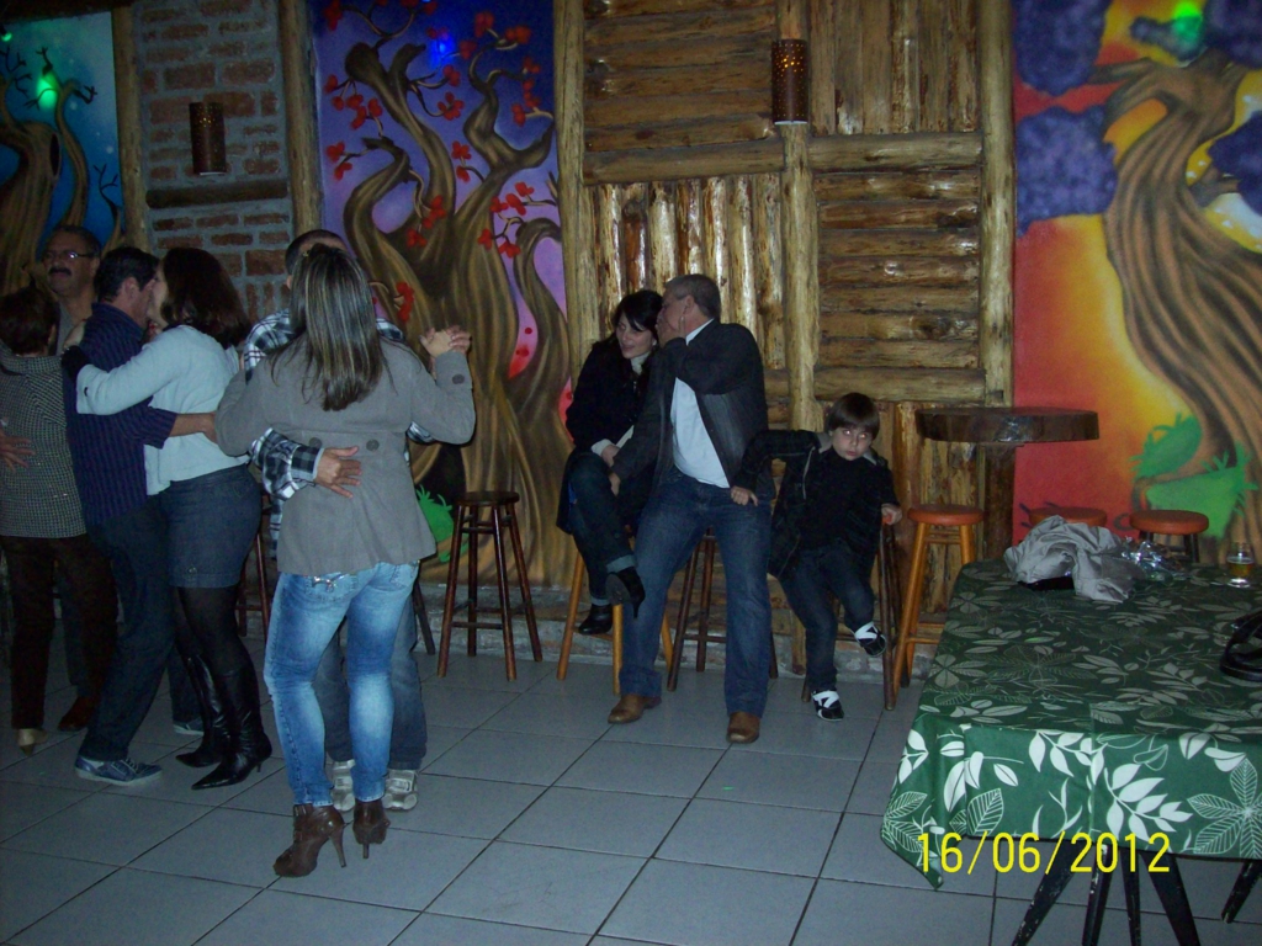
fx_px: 1312
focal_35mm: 36
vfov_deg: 39.7
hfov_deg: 51.4
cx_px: 631
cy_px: 473
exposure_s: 1/64
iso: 200
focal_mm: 6
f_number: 2.7
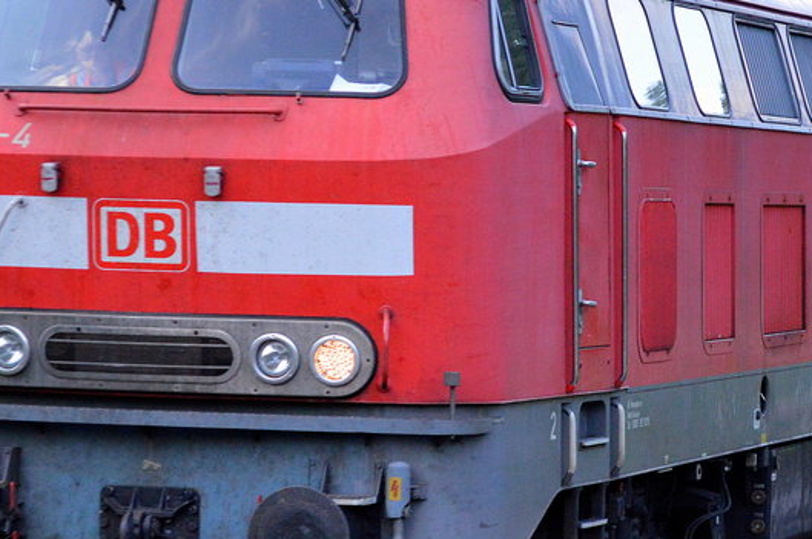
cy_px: 207
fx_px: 4214
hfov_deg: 11.0
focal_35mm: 187
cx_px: 427
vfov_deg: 7.3
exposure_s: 1/500
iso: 1800
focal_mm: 55
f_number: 5.6
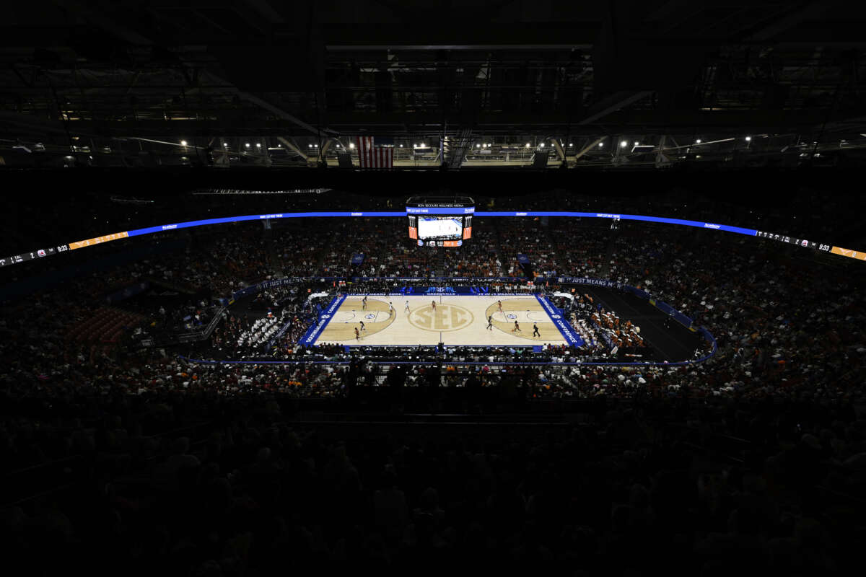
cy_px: 288
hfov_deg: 104.3
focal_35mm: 14
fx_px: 337
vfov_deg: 81.2
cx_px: 433
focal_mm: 14
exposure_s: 1/500
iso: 1600
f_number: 5.6
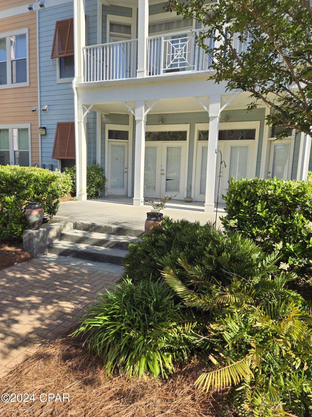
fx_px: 276
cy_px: 208
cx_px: 156
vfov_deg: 73.9
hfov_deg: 58.9
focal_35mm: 23
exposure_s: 1/992
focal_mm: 5.4
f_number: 1.8
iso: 25
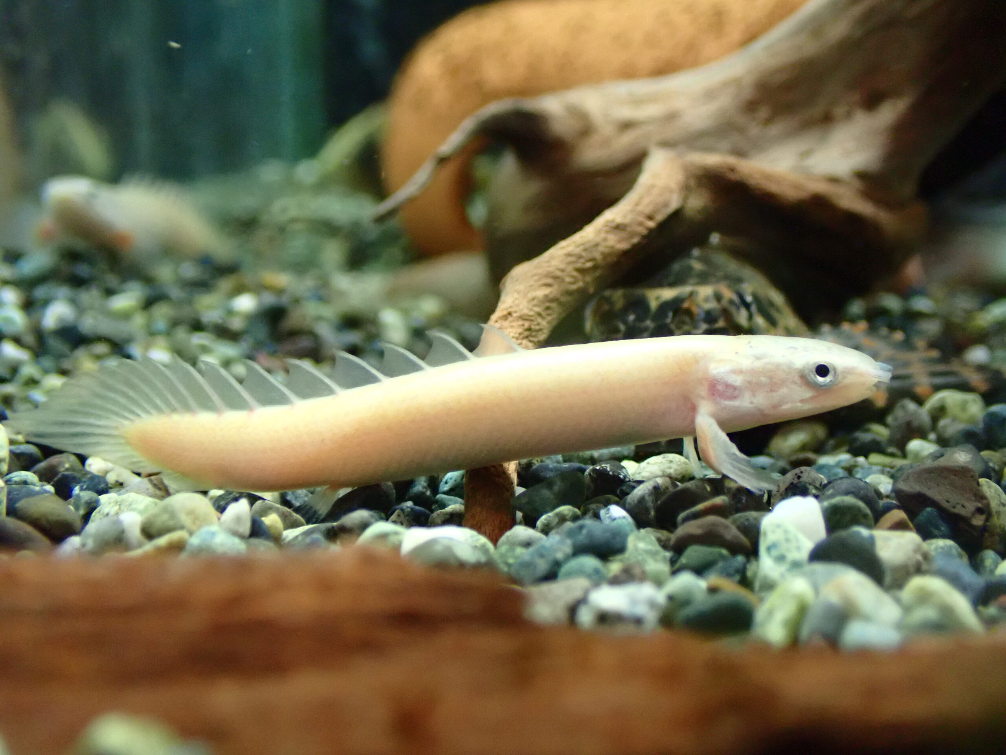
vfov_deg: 32.9
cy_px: 378
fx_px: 1279
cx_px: 503
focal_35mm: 44
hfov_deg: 42.9
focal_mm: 7.84
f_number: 2.9
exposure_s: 1/40
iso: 1250
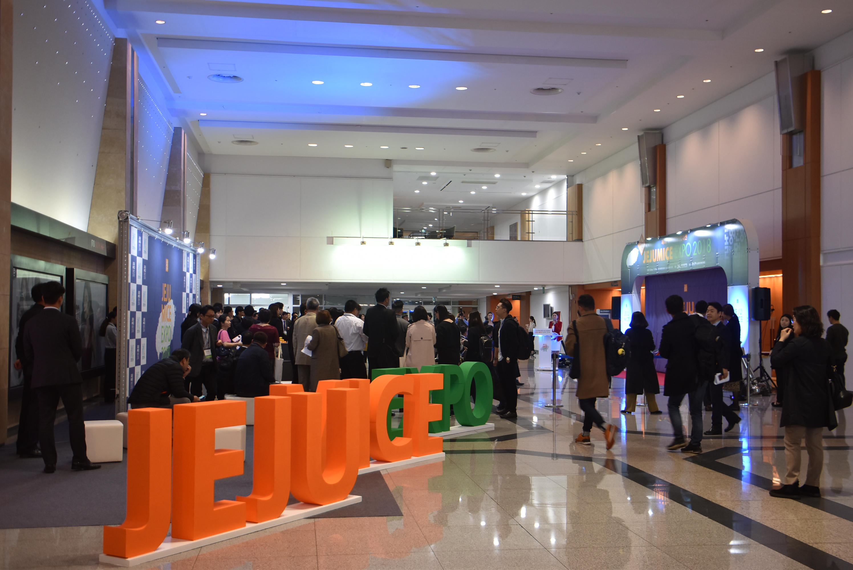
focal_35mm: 40
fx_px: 960
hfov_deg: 47.9
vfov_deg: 33.1
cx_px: 426
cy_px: 285
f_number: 4
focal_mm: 27
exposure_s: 1/60
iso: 500
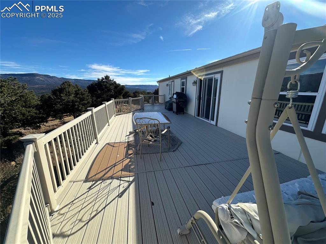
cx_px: 163
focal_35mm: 14
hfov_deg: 102.1
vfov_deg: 85.6
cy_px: 122
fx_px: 132
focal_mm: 2.22
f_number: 2.2
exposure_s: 1/1795
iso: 50
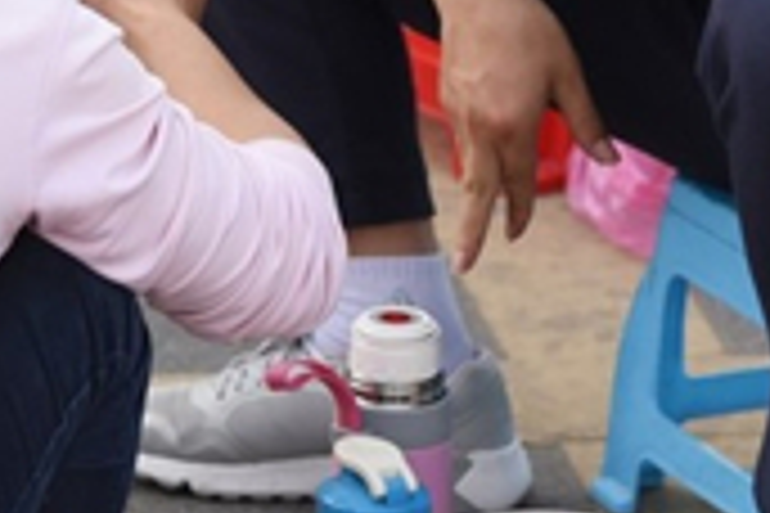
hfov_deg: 7.4
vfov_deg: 4.9
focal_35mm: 278
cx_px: 212
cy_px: -52
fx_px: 5946
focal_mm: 70
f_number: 4
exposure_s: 1/1000
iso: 800
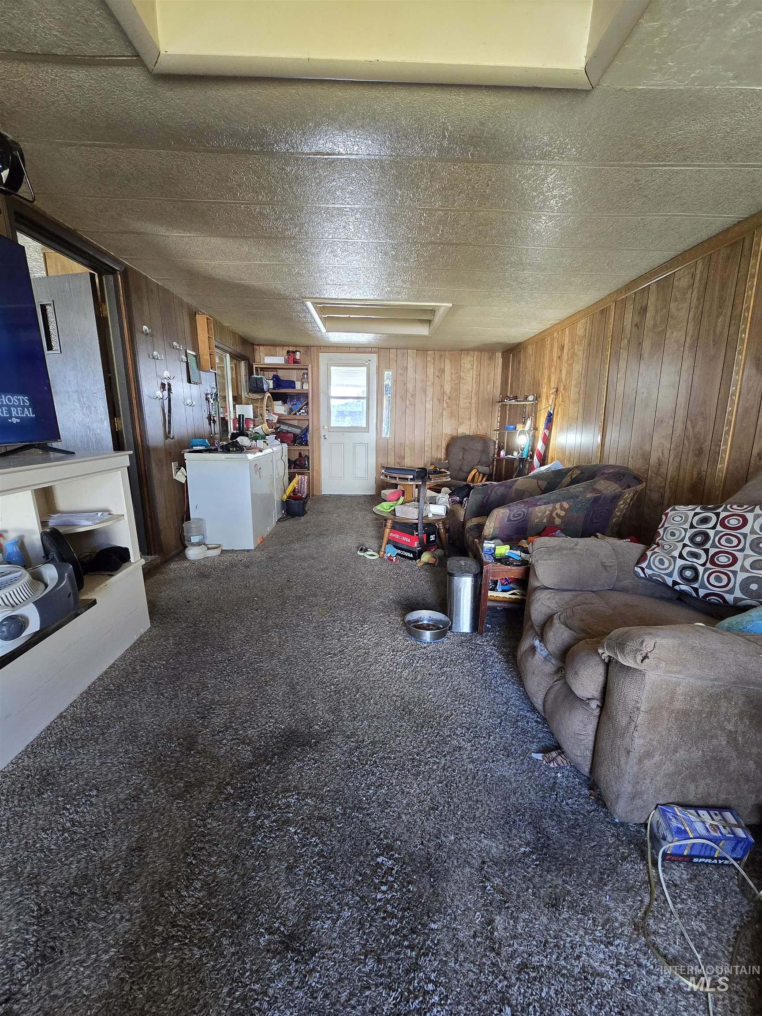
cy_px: 508
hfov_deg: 89.9
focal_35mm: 13
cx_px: 381
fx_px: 382
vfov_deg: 106.2
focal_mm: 2.2
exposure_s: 1/60
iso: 400
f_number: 2.2
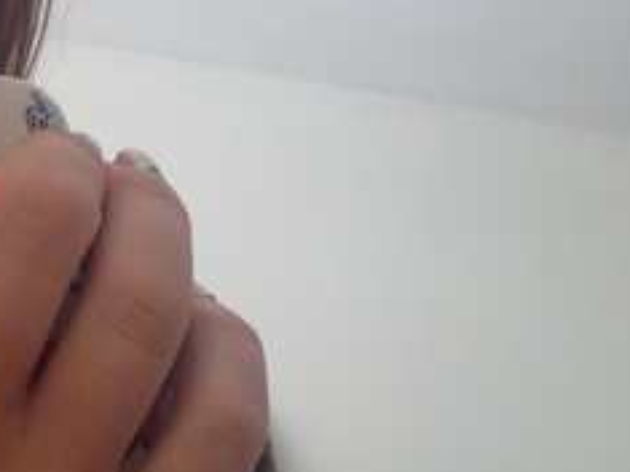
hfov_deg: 19.5
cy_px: 47
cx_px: -186
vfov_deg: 15.7
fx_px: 1692
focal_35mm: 93
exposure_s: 1/138
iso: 50
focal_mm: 4.28
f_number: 2.4
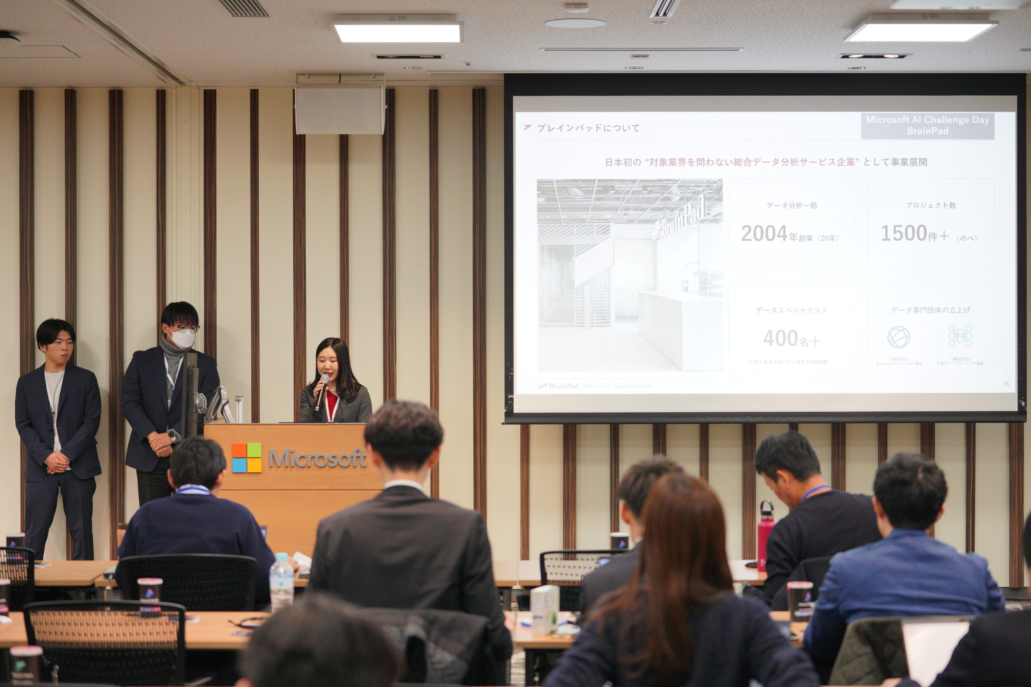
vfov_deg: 19.5
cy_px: 344
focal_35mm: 70
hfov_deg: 28.8
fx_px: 2005
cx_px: 516
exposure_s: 1/250
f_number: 2.8
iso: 1600
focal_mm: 70
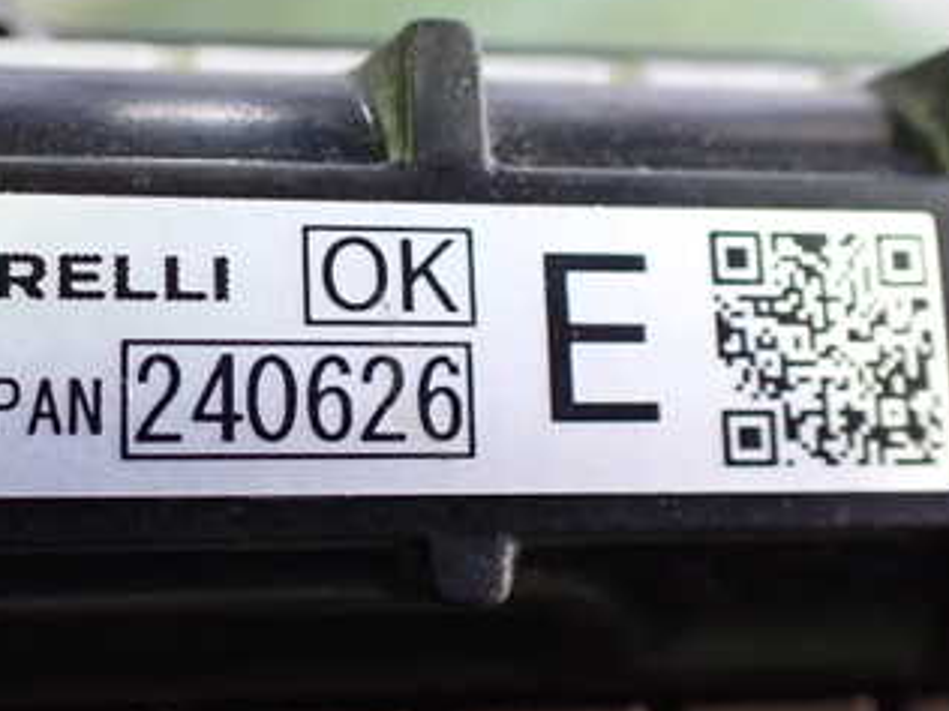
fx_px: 1563
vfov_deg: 25.6
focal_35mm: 57
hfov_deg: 33.0
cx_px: 213
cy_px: 294
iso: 800
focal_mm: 5.4
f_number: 2.3
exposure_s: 1/40
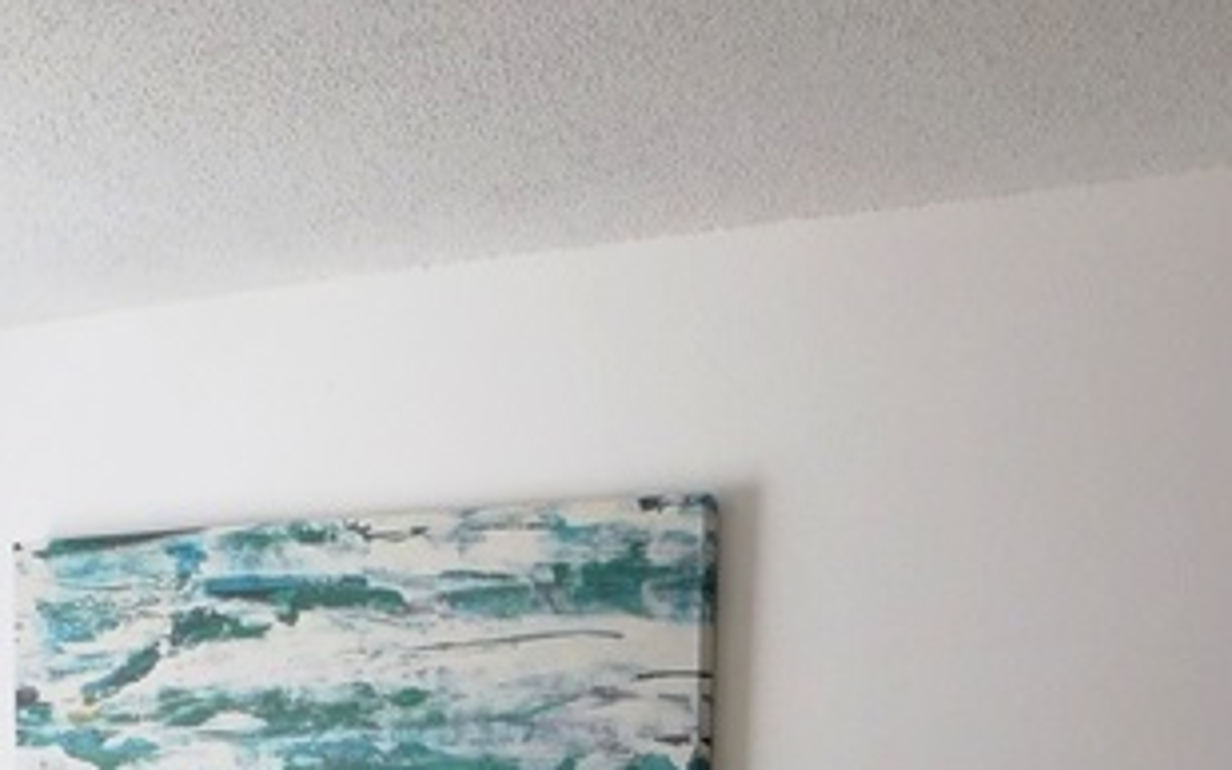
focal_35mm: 79
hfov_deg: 26.1
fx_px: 2652
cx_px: 451
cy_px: 1356
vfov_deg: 14.6
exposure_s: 1/60
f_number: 3
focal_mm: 4
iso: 125
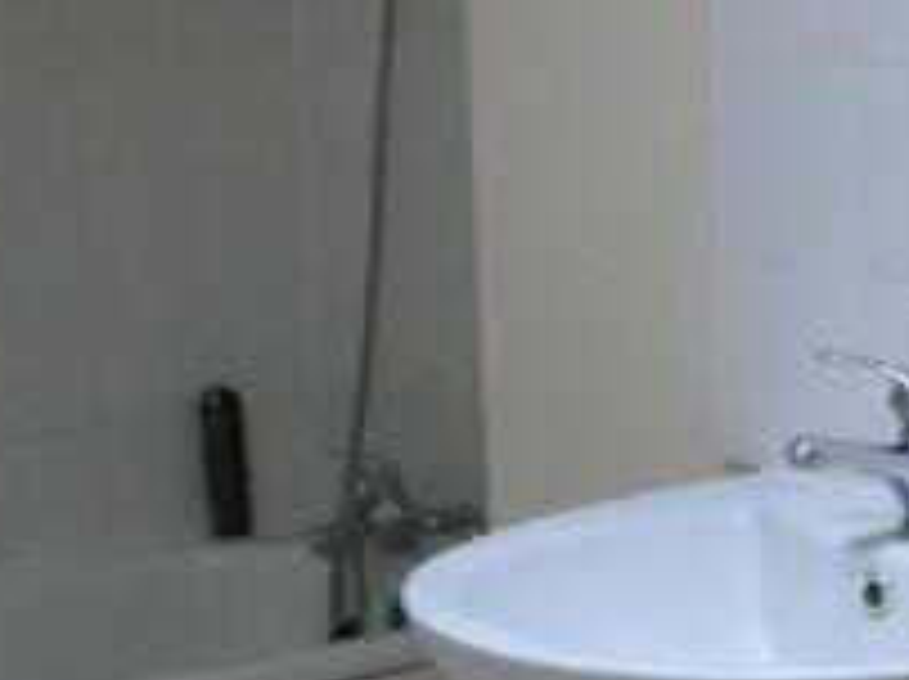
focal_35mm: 101
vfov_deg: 14.1
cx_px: 1100
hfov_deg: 18.4
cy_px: 871
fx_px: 2649
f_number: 2.8
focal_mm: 7.4
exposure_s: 1/30
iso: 320
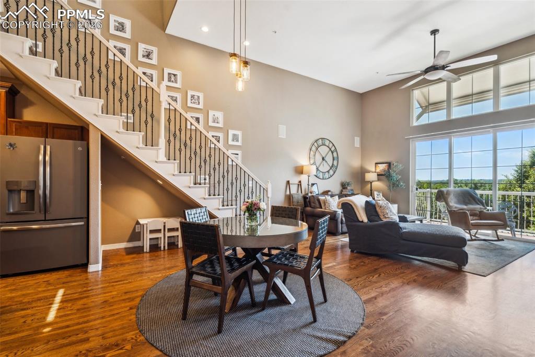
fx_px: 238
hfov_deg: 96.8
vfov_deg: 73.7
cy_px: 178
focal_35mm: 16
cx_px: 268
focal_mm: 16
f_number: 6.7
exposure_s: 1/20
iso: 100
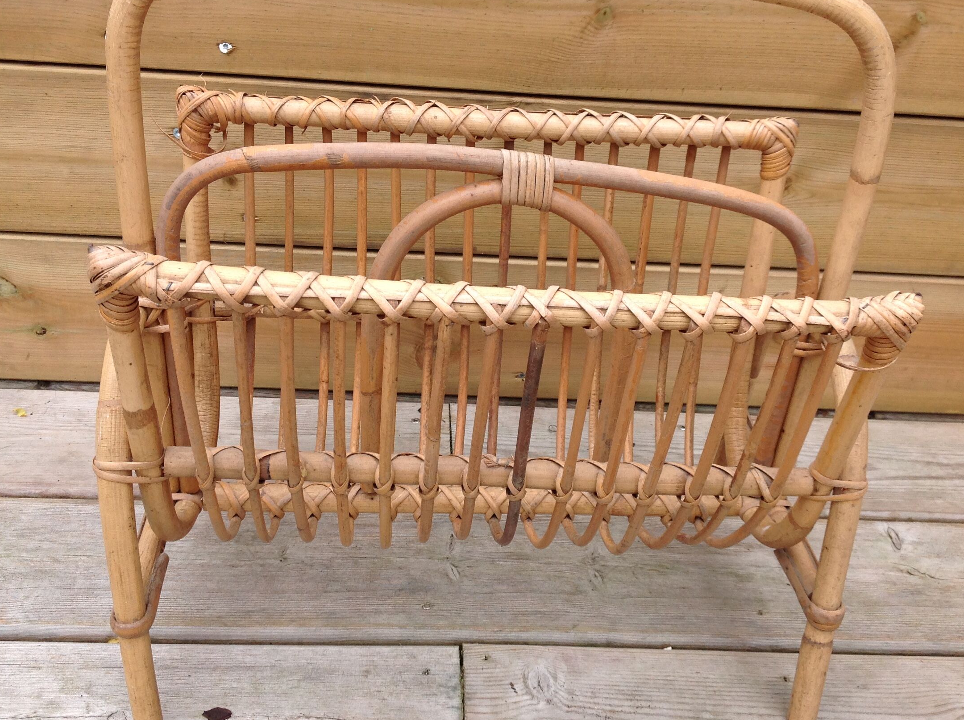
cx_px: 494
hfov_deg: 44.9
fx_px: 1168
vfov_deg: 34.3
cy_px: 364
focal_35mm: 42
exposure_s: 1/521
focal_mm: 4.28
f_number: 2.4
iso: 50
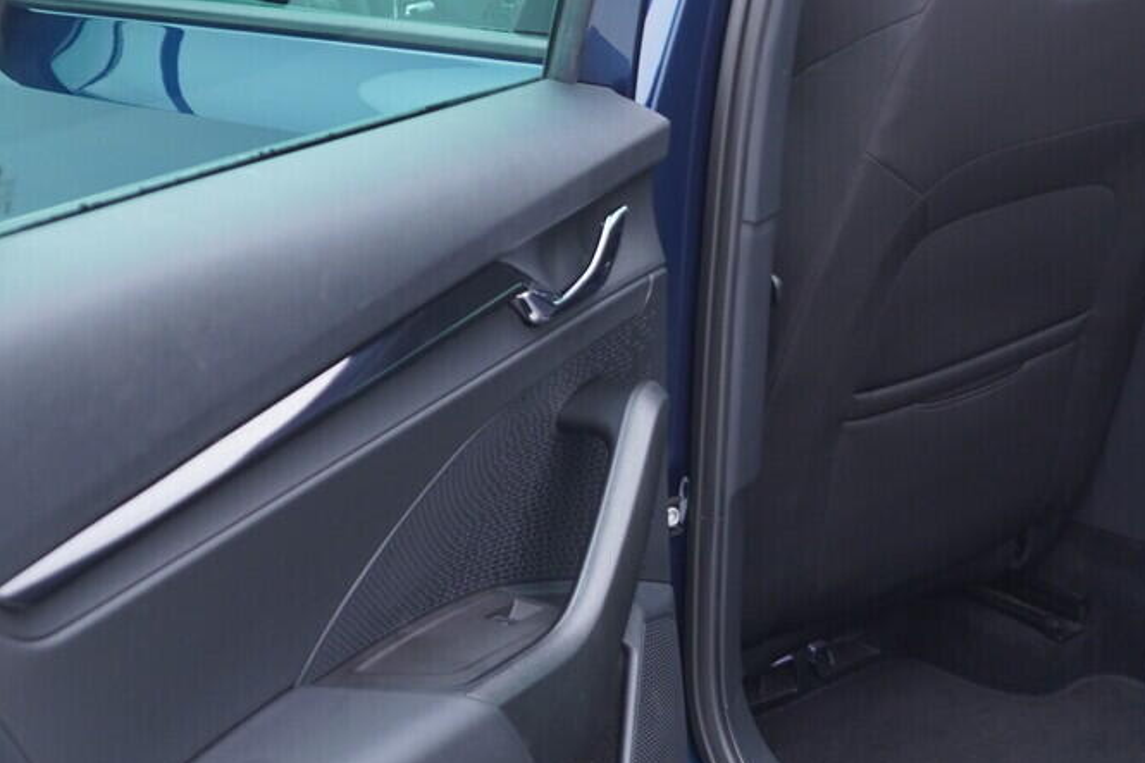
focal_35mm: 78
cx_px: 880
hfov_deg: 25.6
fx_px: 2480
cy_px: 344
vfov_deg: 17.5
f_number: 2.8
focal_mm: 24
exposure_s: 1/40
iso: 250
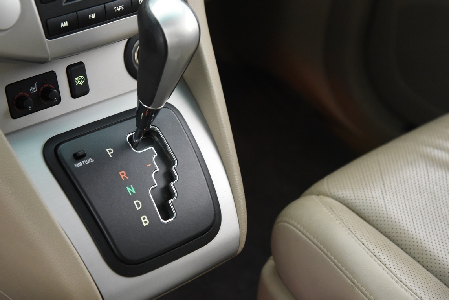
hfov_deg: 22.1
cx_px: 170
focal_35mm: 92
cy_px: 104
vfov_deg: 14.9
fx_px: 1148
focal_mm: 65
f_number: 4
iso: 4000
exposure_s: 1/20
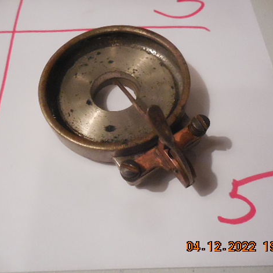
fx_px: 268
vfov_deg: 54.0
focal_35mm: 30
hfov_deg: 54.0
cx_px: 128
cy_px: 134
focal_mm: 4.5
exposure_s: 1/320
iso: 1600
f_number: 3.7
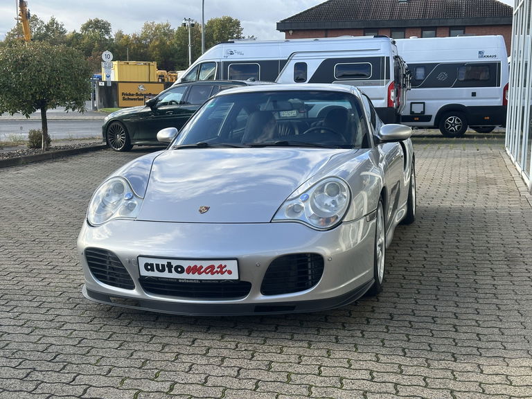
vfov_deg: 30.3
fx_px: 738
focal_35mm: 48
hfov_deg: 39.7
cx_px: 266
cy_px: 200
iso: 64
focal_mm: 6.86
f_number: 1.78
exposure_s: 1/1120
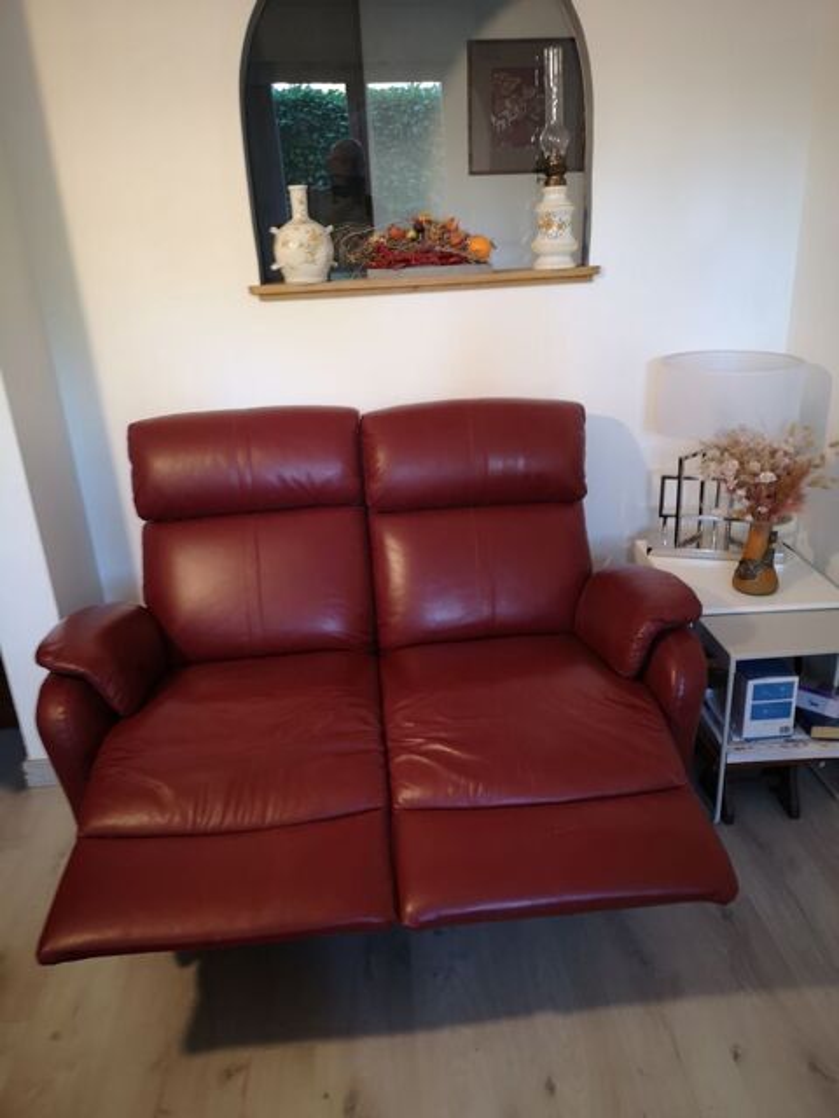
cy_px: 559
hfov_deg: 51.4
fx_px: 873
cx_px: 420
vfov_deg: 65.3
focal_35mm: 27
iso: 320
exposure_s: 1/33.3
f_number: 1.8
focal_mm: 5.58
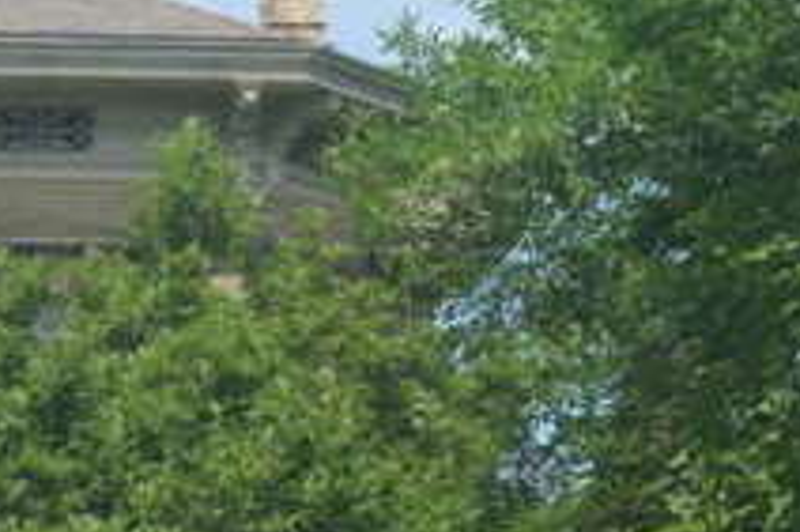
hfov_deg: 11.0
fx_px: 4019
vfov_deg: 7.6
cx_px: -325
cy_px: 458
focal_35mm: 181
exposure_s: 1/160
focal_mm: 32
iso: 100
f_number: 9
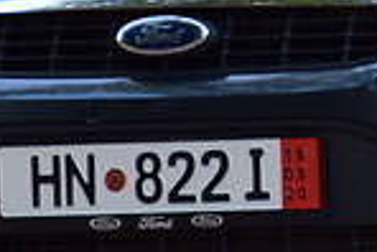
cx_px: 637
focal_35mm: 768
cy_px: 24
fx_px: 8047
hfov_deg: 2.7
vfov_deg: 1.8
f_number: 8
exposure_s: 1/80
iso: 400
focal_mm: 95
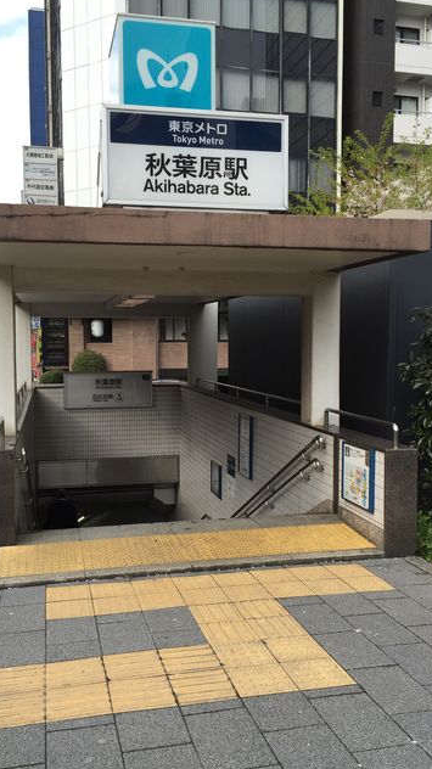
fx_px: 652
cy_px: 382
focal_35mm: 32
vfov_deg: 61.0
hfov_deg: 36.6
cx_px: 191
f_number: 2.2
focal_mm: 4.15
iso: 32
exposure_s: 1/638
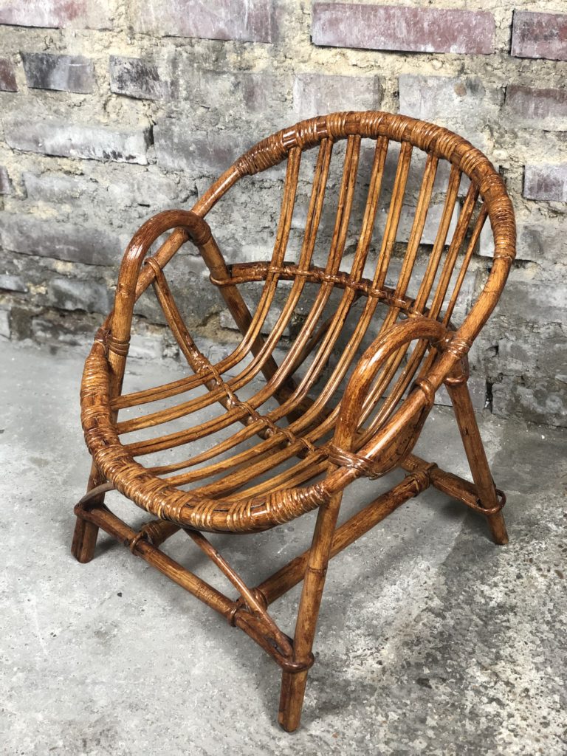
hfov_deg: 28.0
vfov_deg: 36.8
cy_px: 378
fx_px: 1136
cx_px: 284
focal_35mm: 52
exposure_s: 1/33
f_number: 2.4
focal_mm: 6
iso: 125
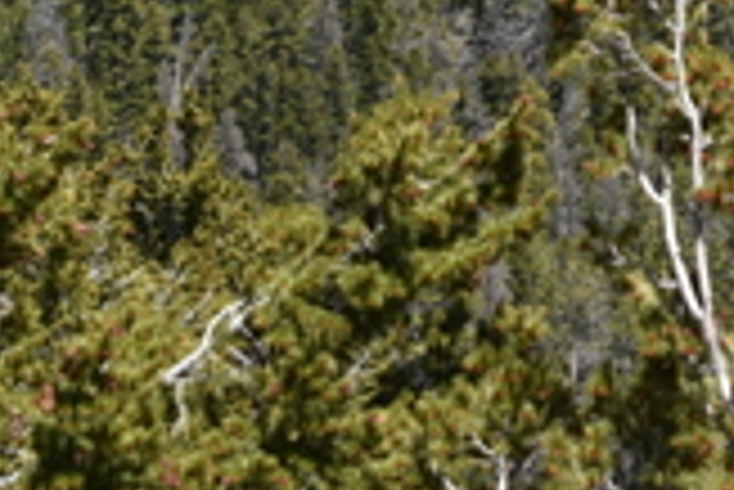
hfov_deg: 3.8
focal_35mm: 533
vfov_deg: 2.6
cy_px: -854
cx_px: 1504
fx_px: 10877
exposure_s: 1/250
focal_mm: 68
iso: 100
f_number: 8
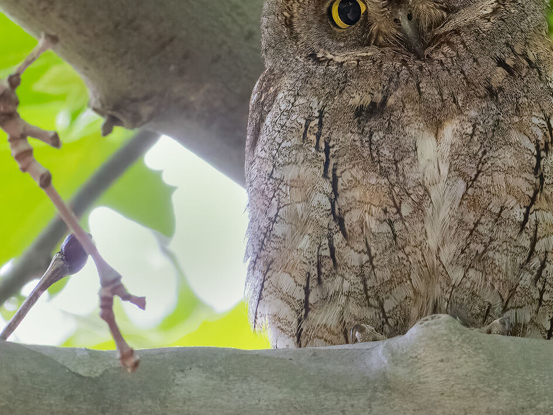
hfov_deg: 1.7
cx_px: 403
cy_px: 231
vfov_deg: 1.3
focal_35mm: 1168
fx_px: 18664
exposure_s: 1/640
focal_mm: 477
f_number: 11
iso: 6400
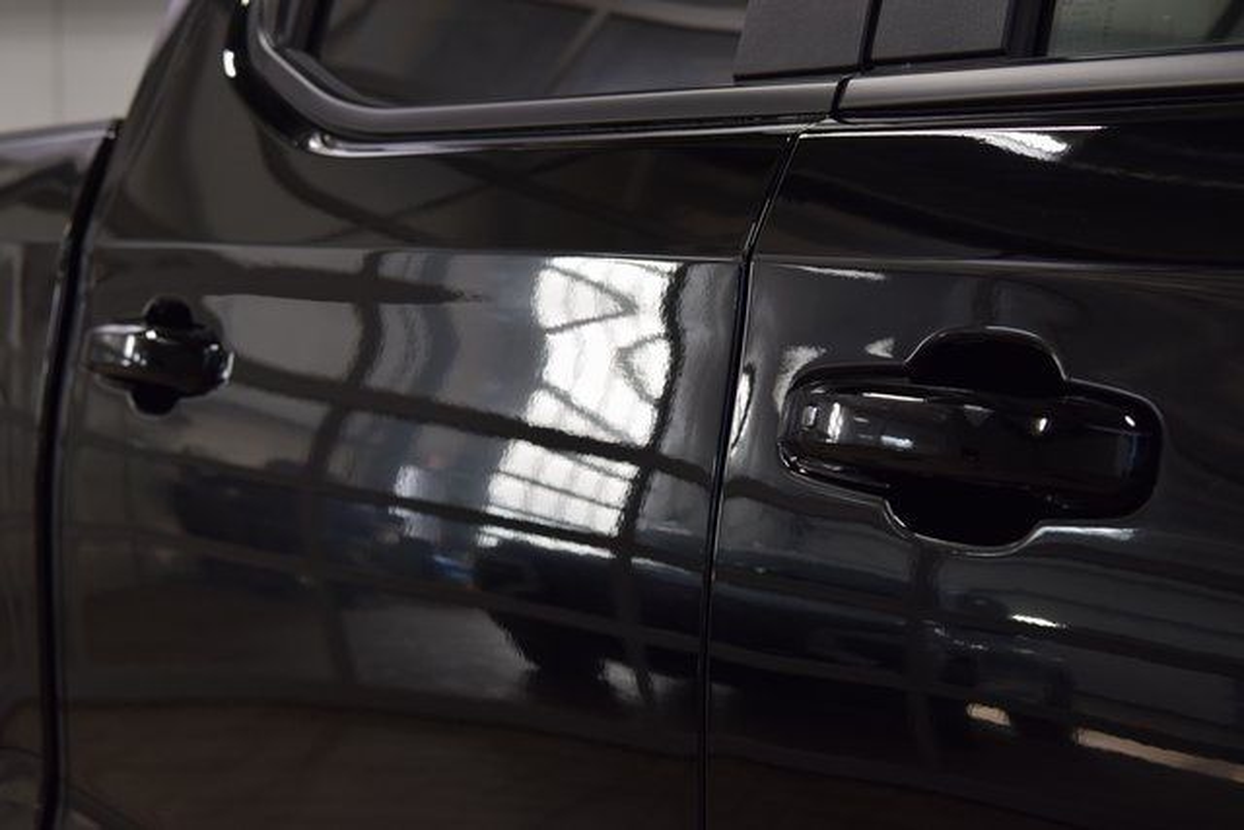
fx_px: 2851
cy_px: 415
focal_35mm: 82
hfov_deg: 24.6
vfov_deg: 16.6
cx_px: 622
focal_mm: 55
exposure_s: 1/30
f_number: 7.1
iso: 400
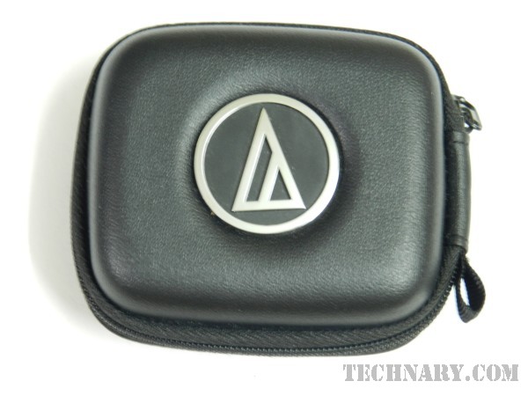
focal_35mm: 100
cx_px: 264
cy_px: 198
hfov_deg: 19.6
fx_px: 1525
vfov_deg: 14.8
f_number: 4.6
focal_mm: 17.7
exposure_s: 1/2.5
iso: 400
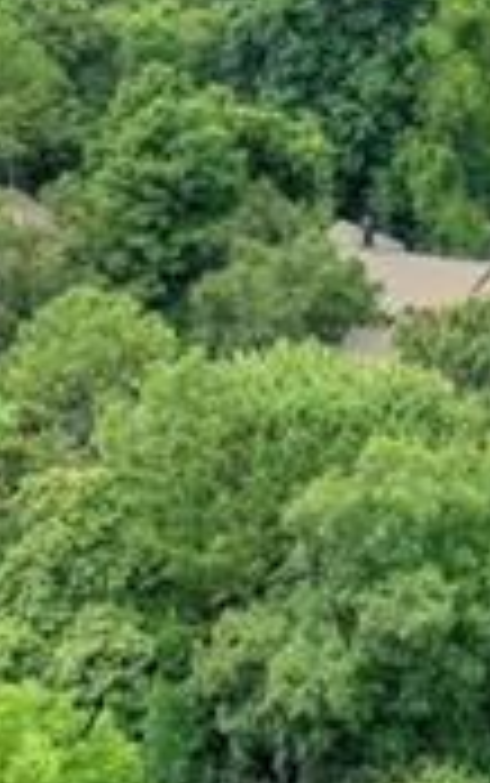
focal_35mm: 168
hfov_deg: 7.6
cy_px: 464
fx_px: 3584
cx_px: 899
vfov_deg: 12.5
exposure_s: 1/160
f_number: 4.5
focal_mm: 10.3
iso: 100
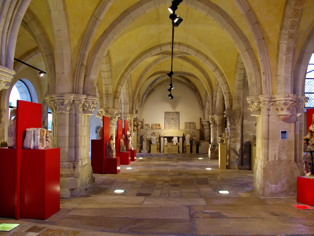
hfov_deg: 59.9
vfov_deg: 46.8
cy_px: 120
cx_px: 165
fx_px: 272
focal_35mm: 30
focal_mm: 18
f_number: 5.6
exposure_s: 1/40
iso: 800
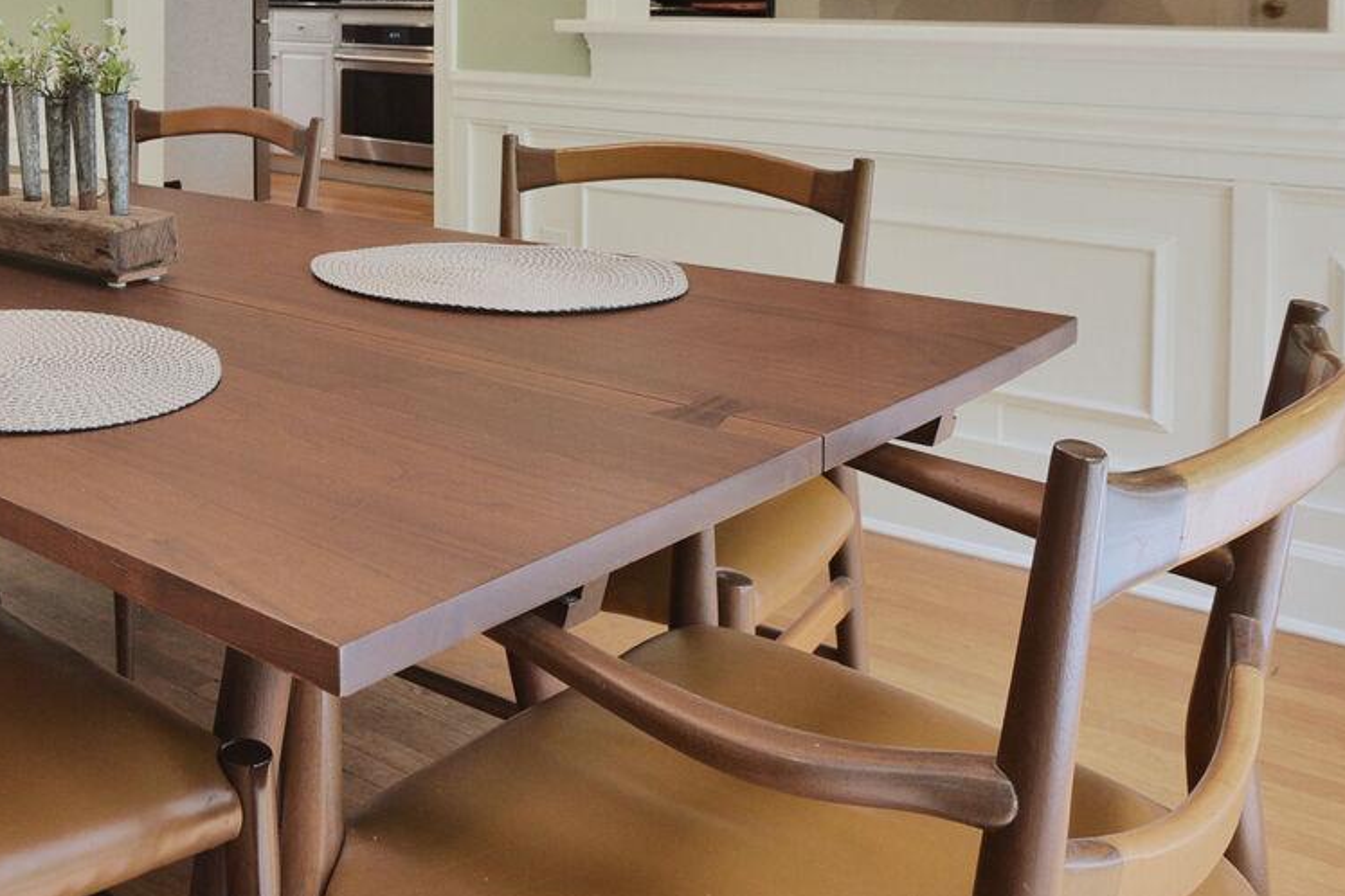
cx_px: 13
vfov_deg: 33.5
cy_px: 45
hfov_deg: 44.5
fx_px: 1382
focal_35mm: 37
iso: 500
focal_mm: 16
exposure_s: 1/8
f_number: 8
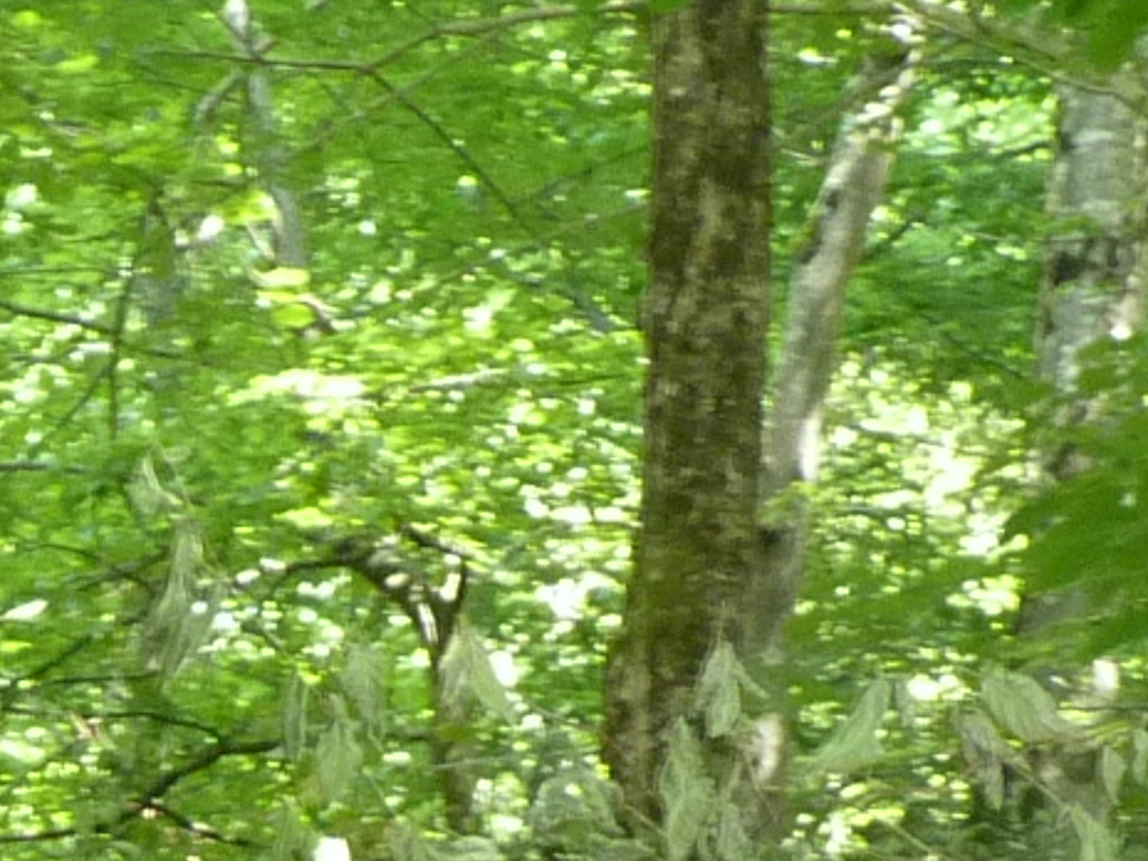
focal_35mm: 149
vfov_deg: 9.0
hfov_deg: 12.7
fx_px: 4941
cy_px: 2036
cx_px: -468
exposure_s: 1/30
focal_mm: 4.8
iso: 250
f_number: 2.8
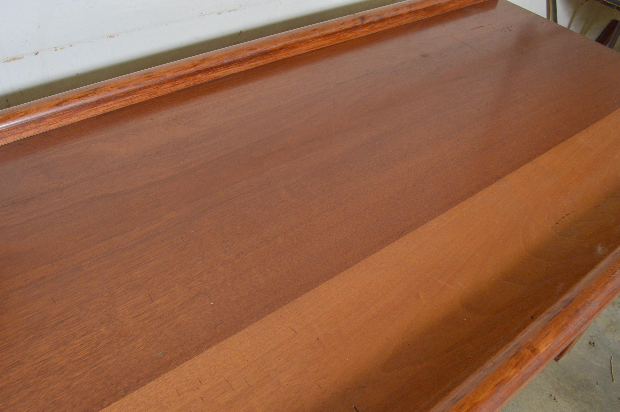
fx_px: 516
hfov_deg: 62.0
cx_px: 310
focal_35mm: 30
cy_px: 206
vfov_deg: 43.5
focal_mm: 20
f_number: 5.6
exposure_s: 1/60
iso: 800
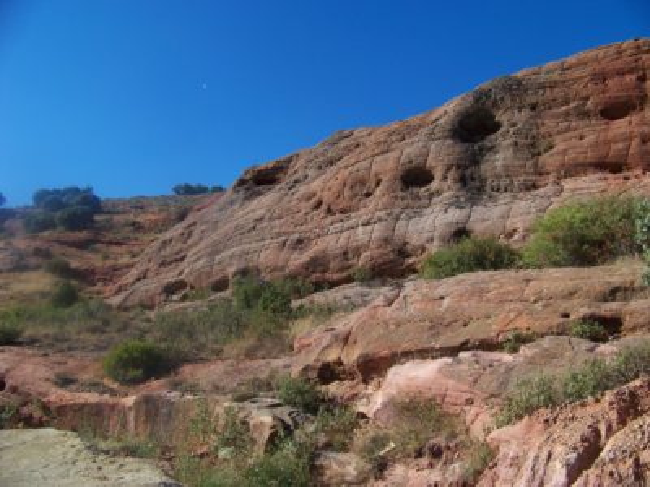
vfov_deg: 39.7
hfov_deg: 51.4
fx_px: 676
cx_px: 325
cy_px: 244
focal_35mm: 36
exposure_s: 1/500
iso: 64
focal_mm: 5.85
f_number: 4
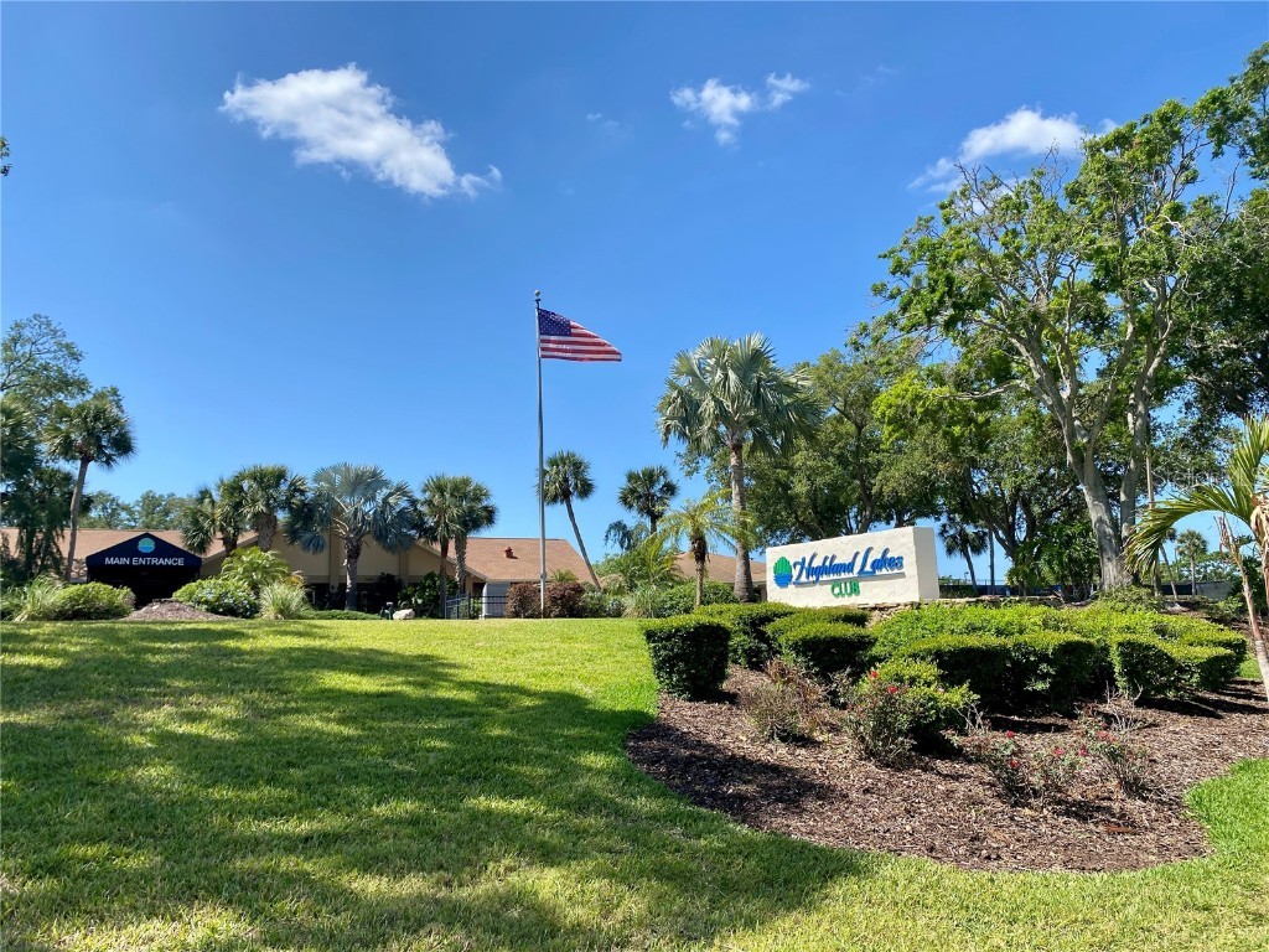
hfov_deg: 67.3
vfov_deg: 53.1
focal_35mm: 26
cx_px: 634
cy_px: 476
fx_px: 953
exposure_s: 1/2315
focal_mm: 4.25
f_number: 1.8
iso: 32
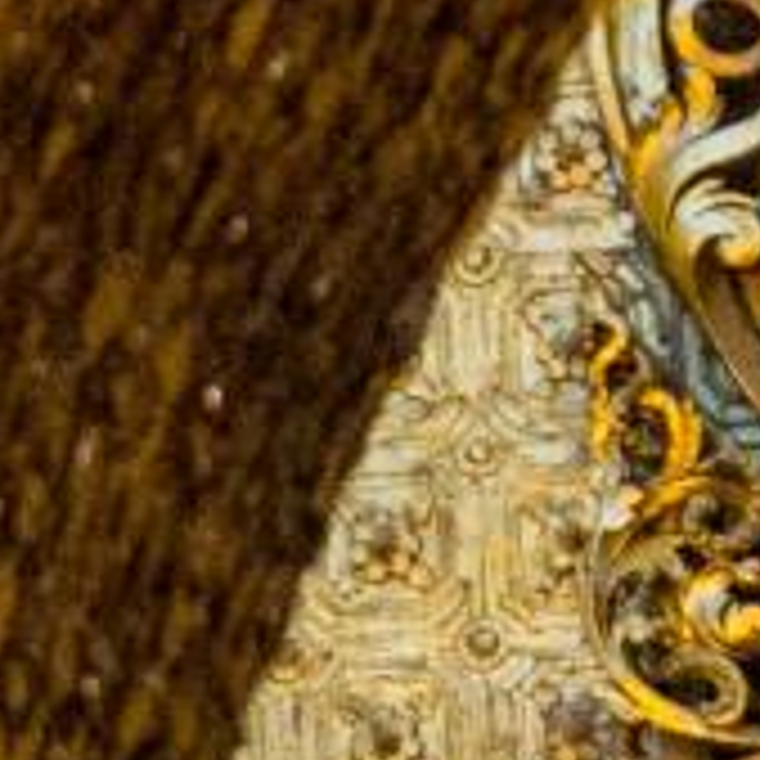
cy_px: 1327
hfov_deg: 1.4
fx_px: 31248
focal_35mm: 1258
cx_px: 2118
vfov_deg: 1.4
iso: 1250
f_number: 5
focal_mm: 130
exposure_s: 1/160
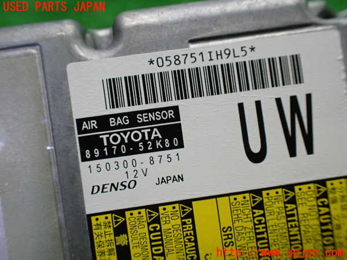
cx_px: 174
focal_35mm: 30
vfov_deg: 46.8
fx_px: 301
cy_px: 130
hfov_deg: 60.0
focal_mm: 5.4
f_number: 2.3
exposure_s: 1/125
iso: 250
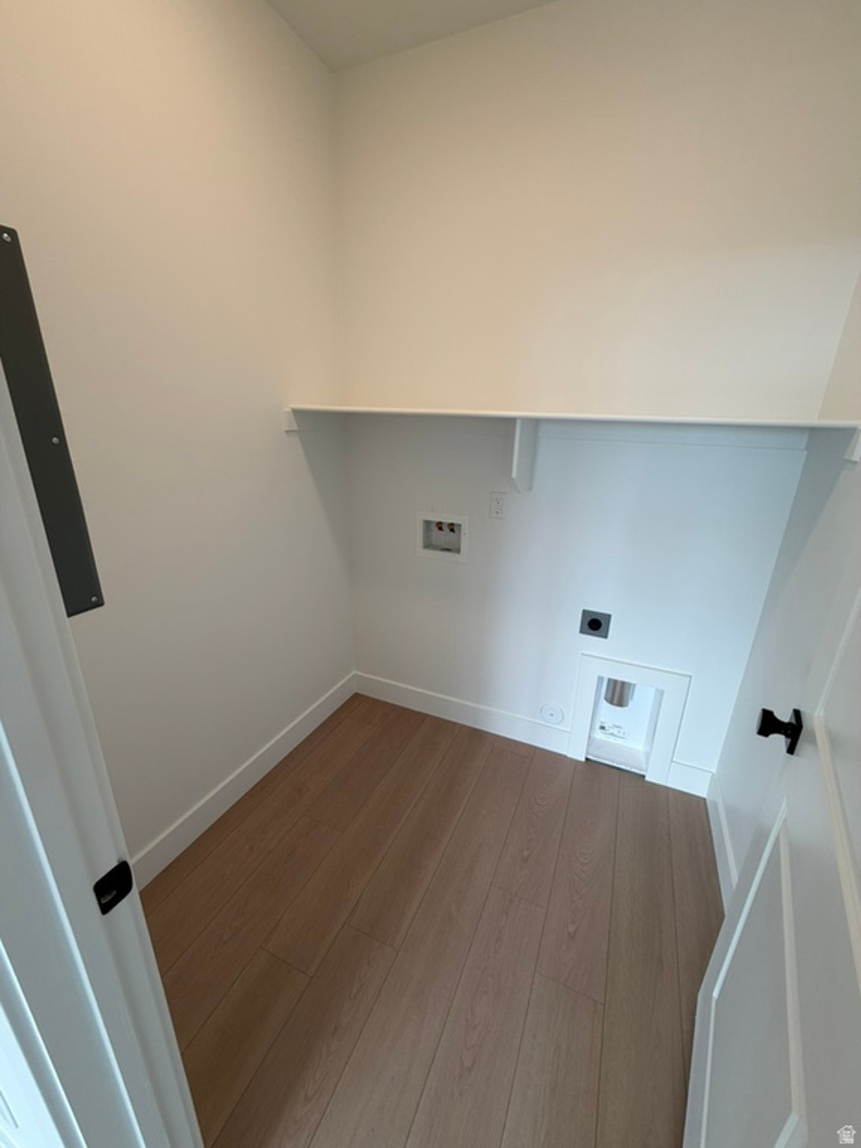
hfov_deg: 85.7
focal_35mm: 14
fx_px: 464
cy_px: 574
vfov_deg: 102.1
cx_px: 430
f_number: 2.2
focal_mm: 2.22
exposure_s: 1/120
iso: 64
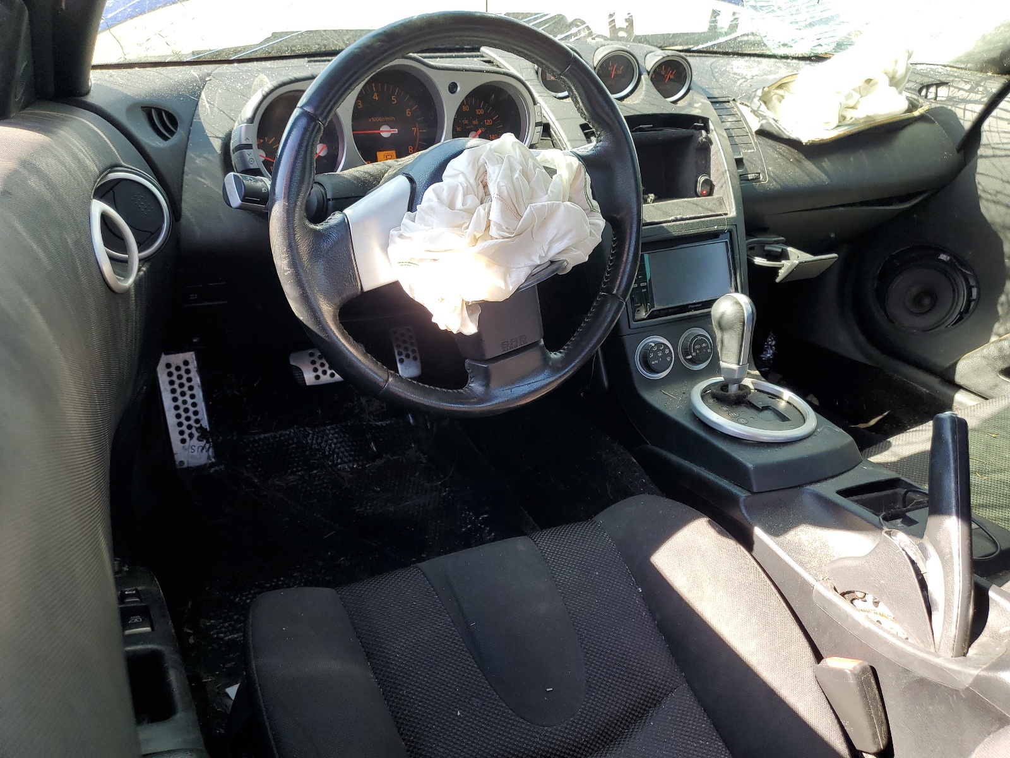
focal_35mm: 26
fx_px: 759
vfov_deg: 53.1
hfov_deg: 67.3
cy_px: 379
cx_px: 505
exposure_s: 1/217
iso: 50
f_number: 1.5
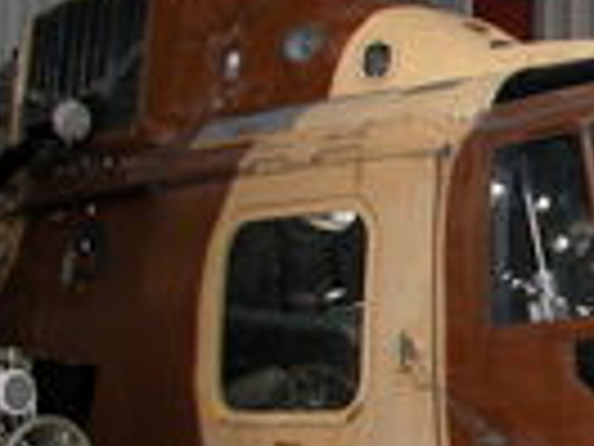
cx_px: 778
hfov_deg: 17.4
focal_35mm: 106
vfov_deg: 13.9
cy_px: 320
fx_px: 1819
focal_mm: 8.9
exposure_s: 1/60
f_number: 2.8
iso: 200
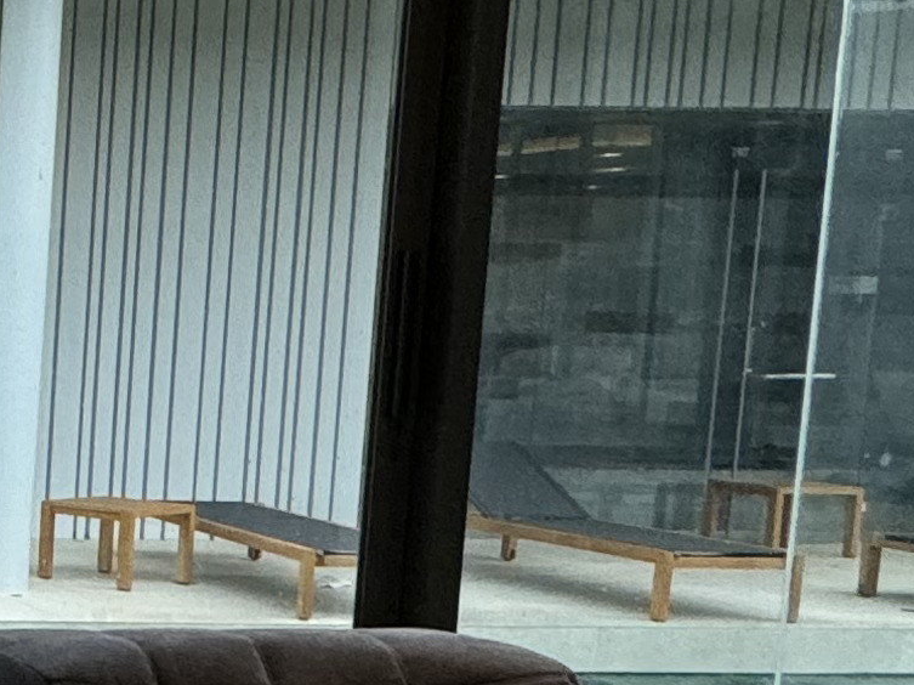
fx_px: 1979
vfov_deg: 19.5
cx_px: -782
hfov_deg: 19.0
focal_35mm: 75
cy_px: 511
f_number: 2.2
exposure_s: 1/100
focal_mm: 2.22
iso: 200
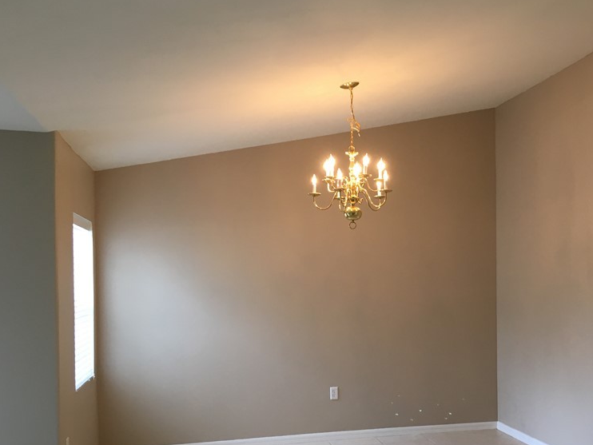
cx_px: 393
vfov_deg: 35.7
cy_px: 289
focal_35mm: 40
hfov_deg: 46.1
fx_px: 685
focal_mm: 4.15
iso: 50
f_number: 2.2
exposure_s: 1/30
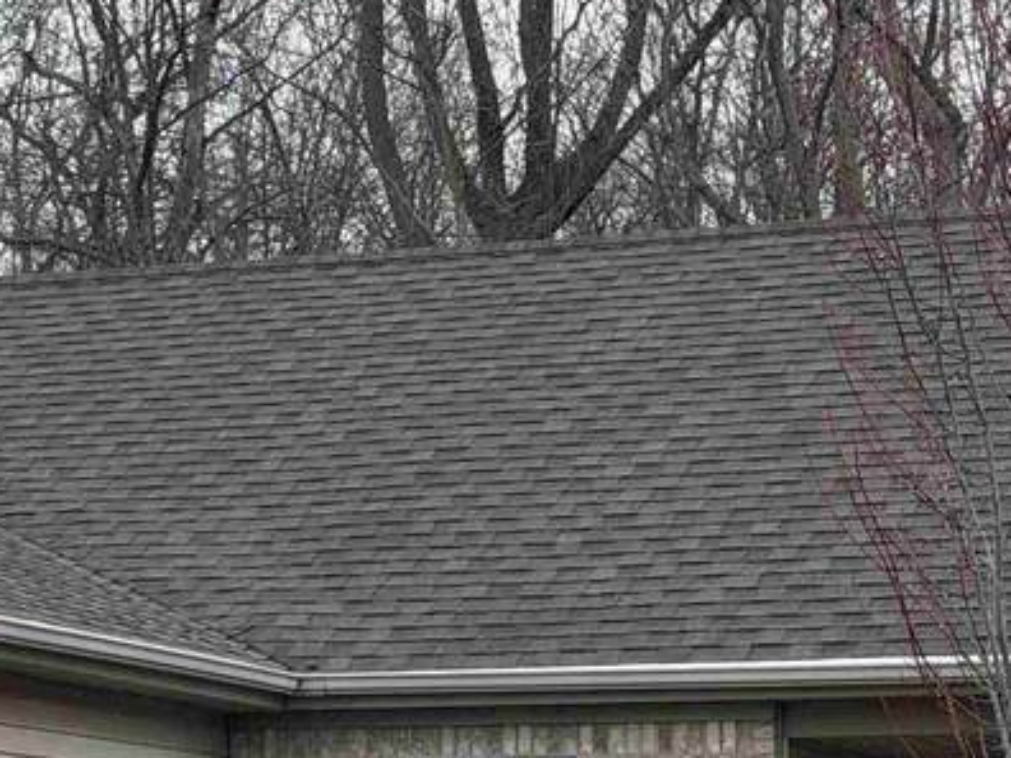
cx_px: -322
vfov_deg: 9.5
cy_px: 901
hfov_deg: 12.3
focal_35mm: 155
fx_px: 4527
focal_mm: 6.76
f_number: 1.78
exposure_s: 1/906
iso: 80
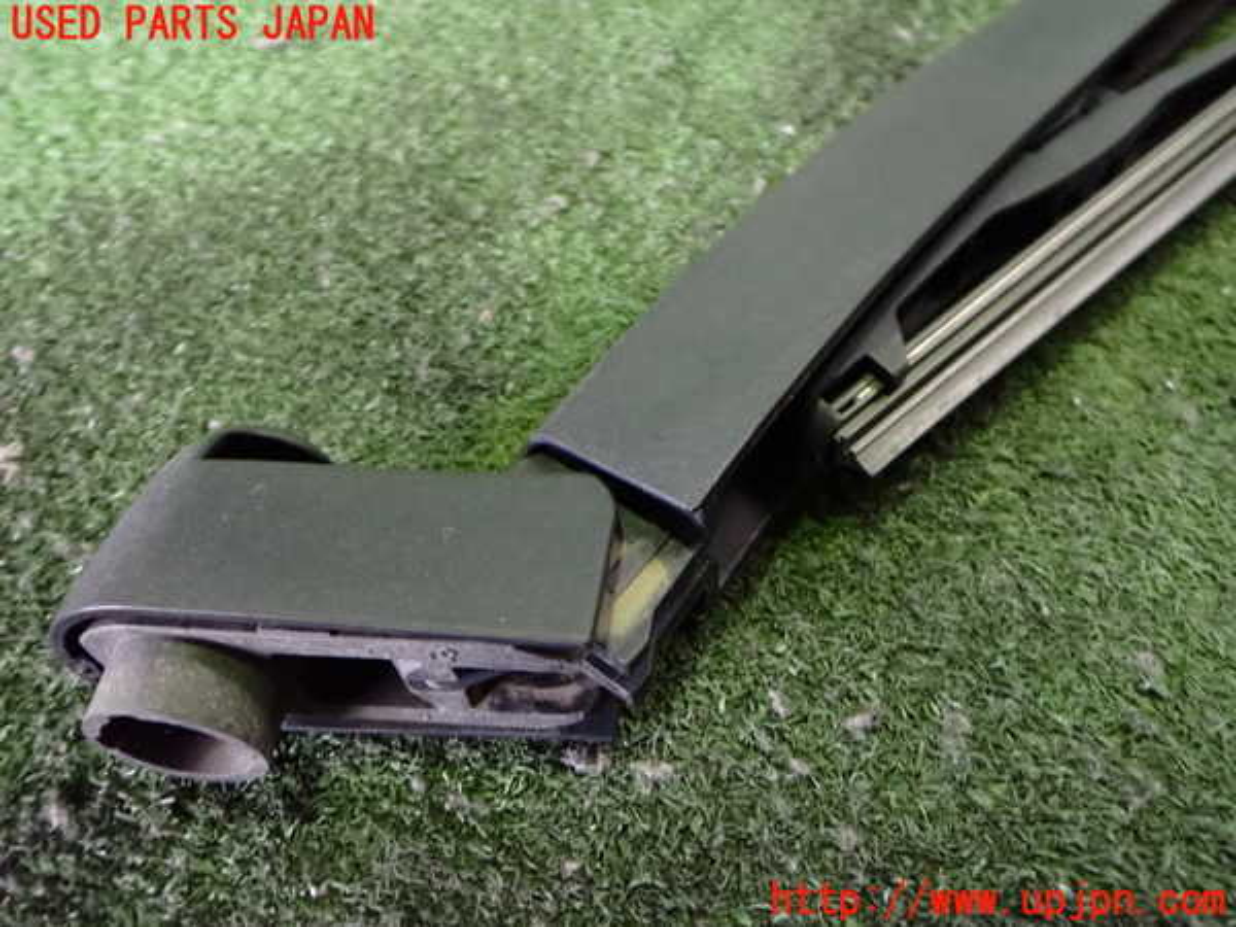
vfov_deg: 46.8
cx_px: 618
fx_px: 1071
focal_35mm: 30
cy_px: 464
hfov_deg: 60.0
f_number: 2.3
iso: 1250
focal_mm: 5.4
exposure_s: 1/60
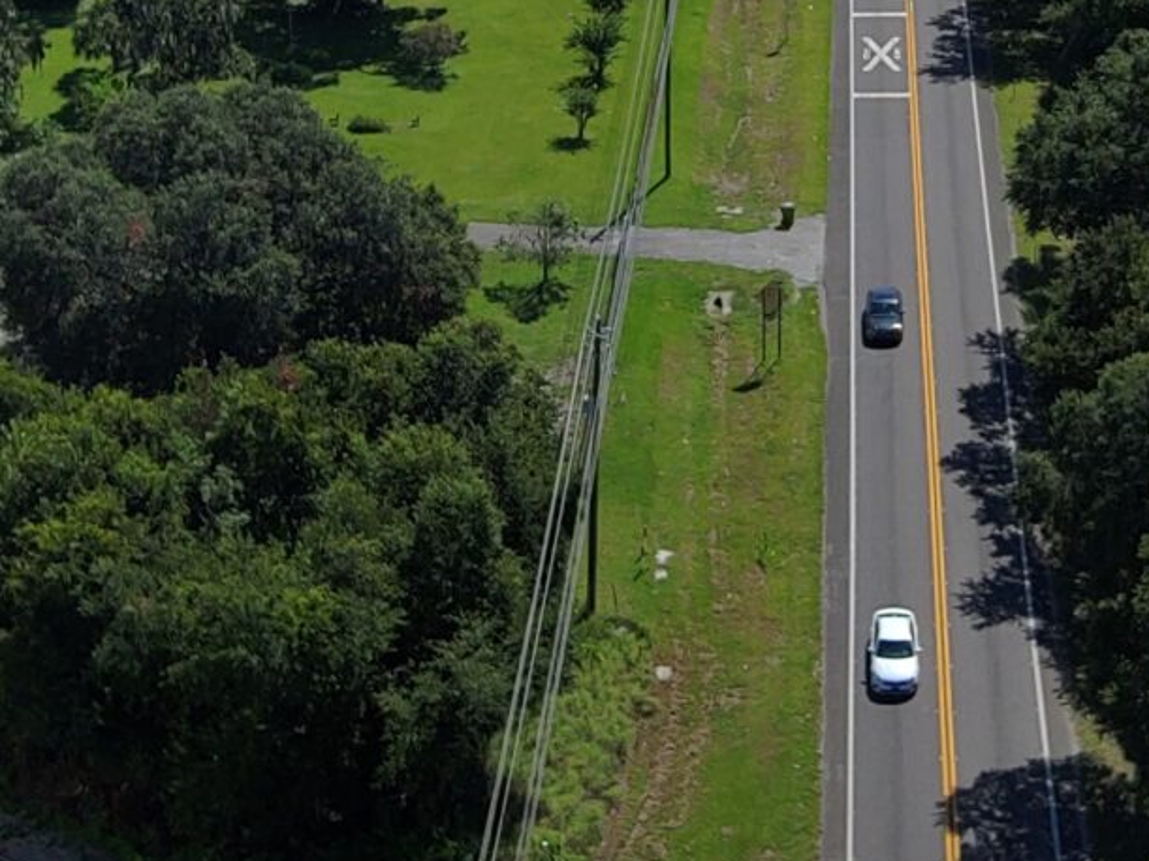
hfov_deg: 22.1
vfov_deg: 16.7
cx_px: 842
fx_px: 2920
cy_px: 193
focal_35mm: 88
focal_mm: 3.7
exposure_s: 1/254
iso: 100
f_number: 2.8
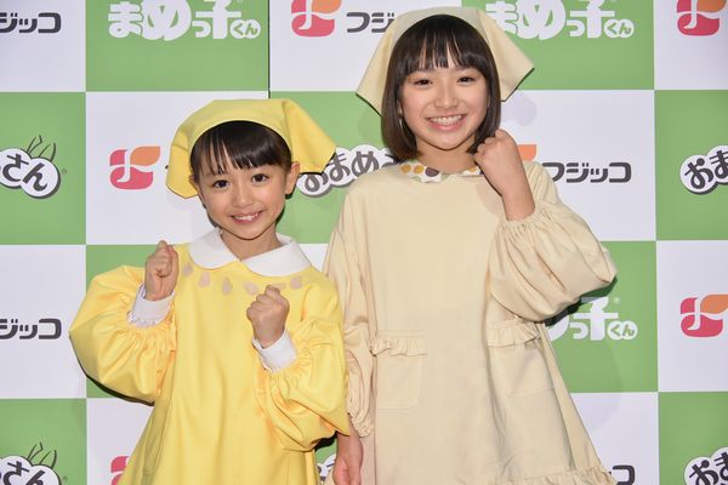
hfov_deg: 26.0
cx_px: 364
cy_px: 242
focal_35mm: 78
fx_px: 1577
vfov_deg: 17.5
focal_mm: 78
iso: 2000
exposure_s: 1/250
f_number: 5
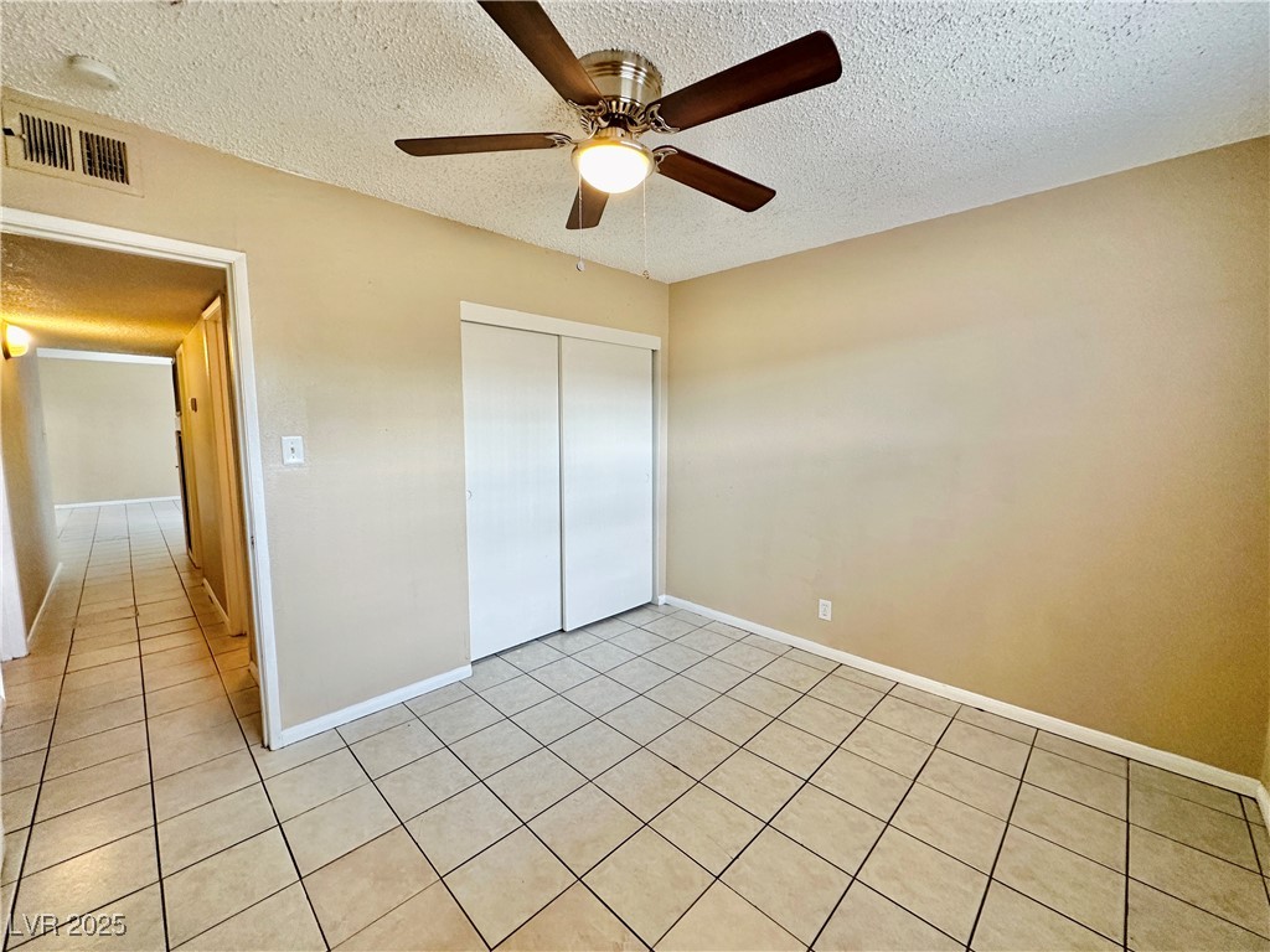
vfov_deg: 85.7
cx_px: 635
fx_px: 514
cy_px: 476
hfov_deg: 102.1
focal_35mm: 14
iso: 200
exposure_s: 1/120
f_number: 2.2
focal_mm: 2.22
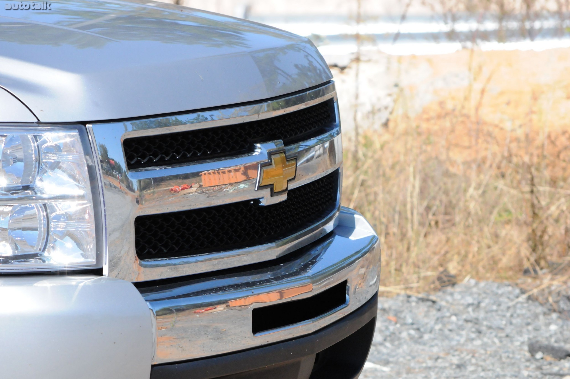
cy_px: 190
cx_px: 285
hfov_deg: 7.9
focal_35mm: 262
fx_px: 4152
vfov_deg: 5.2
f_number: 10
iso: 2000
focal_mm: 175
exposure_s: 1/3200
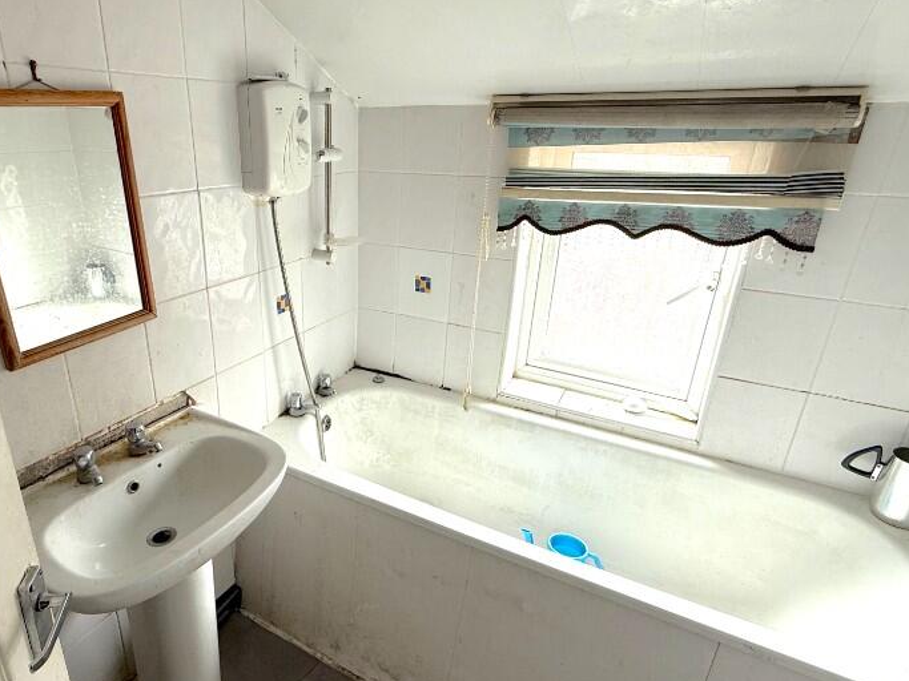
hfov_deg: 77.7
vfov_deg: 63.4
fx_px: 551
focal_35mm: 21
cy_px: 335
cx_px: 347
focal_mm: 2.22
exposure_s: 1/99
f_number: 2.2
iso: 64
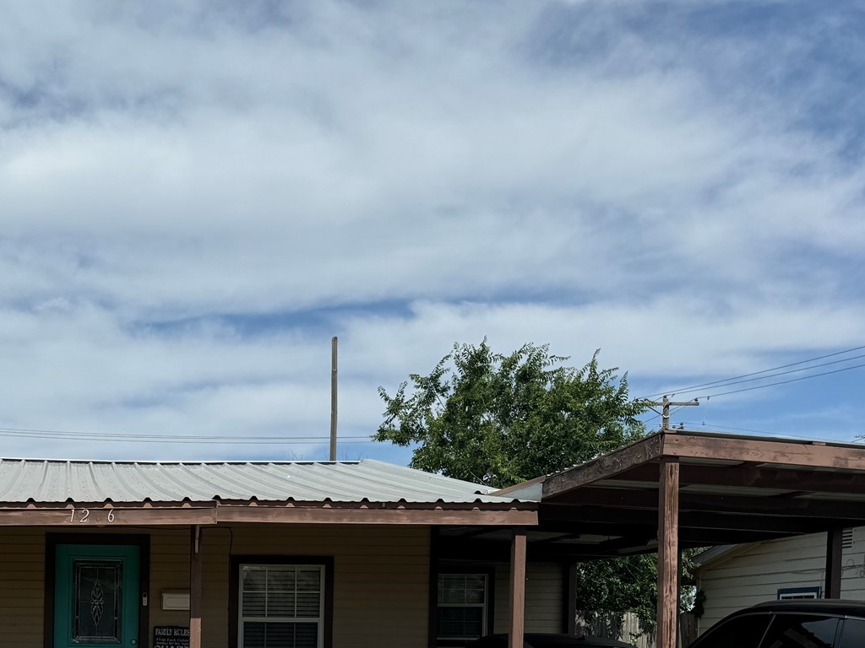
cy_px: 639
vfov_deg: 28.5
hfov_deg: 37.1
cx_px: 85
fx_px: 1199
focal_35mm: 48
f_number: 1.78
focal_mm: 6.76
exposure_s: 1/6410
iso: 80
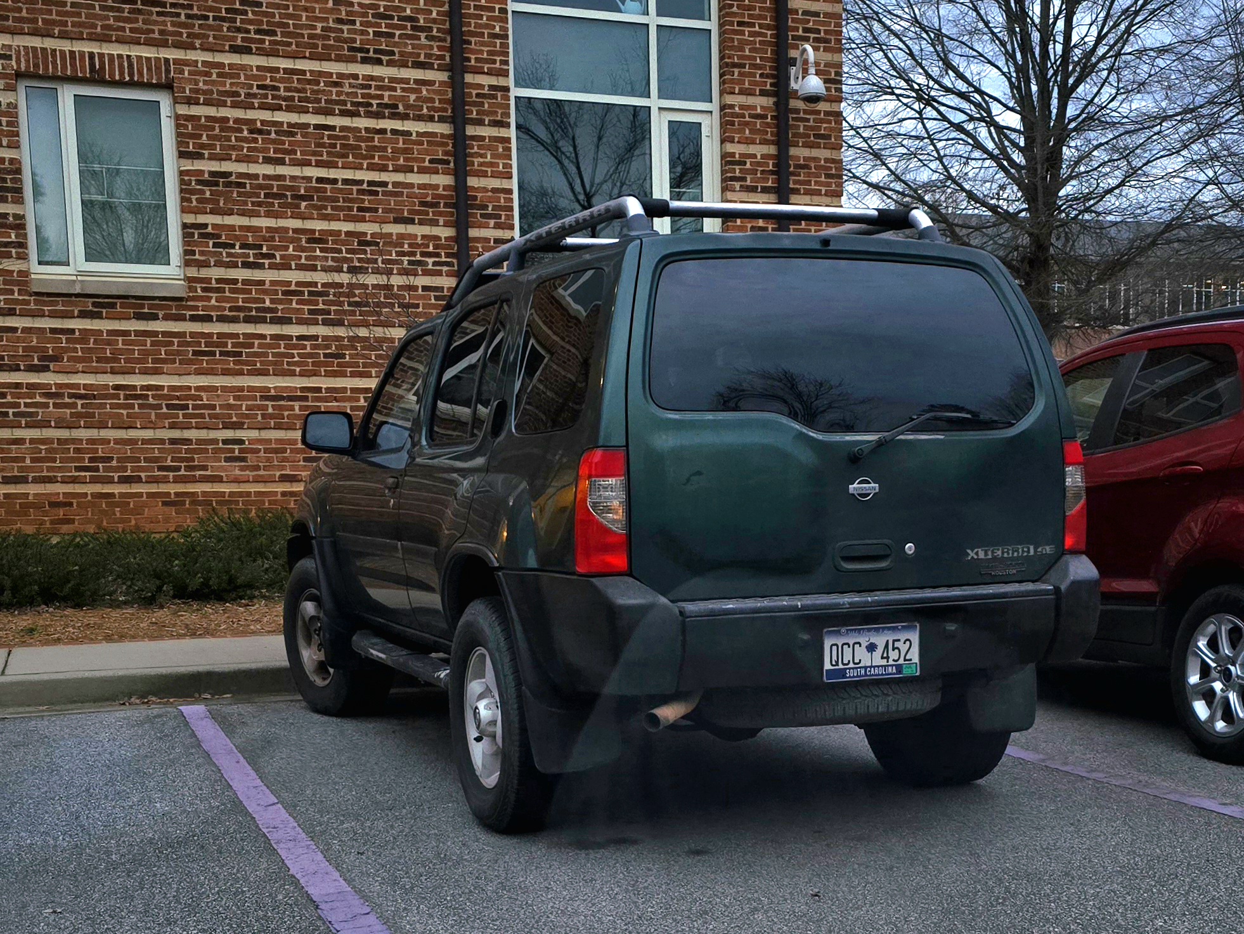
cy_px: 467
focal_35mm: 23
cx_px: 622
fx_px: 827
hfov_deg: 73.9
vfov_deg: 58.9
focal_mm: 6.3
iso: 200
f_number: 1.7
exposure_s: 1/120
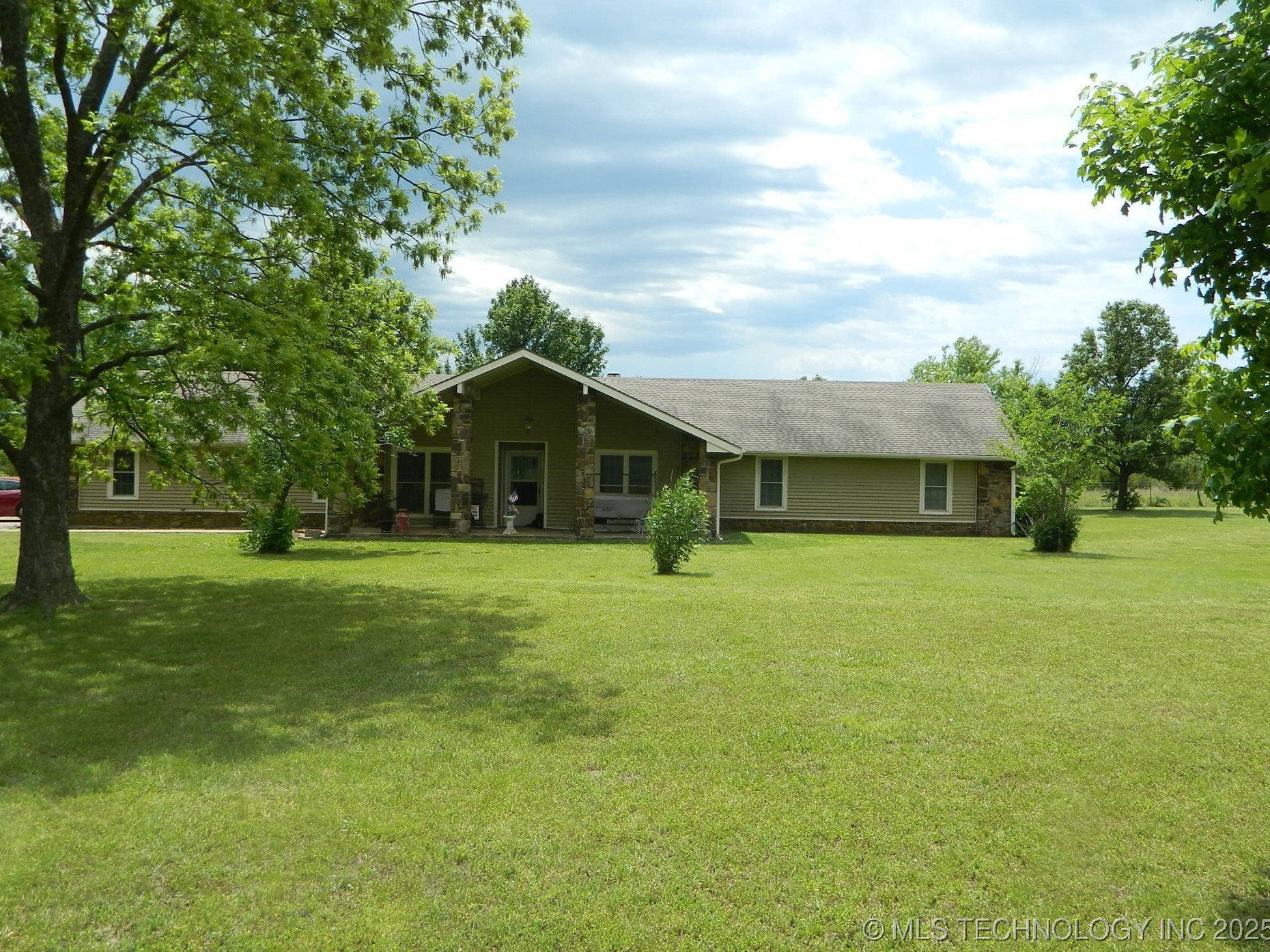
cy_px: 467
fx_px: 1174
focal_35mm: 32
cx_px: 627
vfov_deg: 44.2
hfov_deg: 56.8
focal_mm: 5.6
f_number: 3.2
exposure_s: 1/800
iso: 80
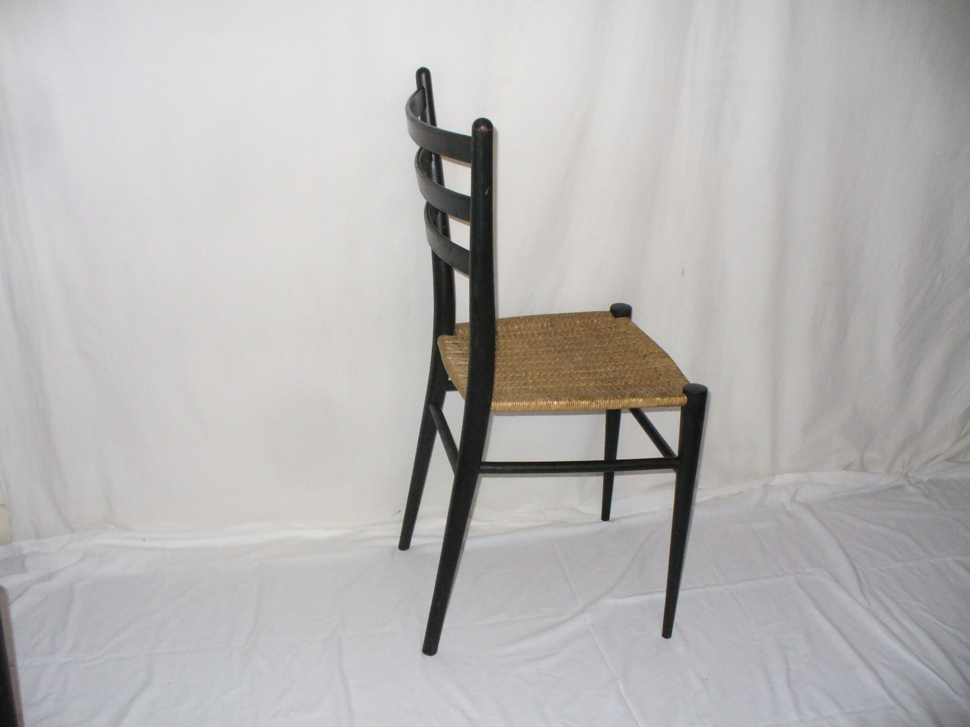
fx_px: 1037
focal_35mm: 37
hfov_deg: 50.1
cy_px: 364
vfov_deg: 38.7
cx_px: 485
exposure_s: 1/30
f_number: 2.8
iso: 320
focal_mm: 6.1
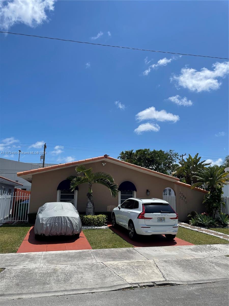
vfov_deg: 67.3
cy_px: 153
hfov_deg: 53.1
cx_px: 114
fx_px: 229
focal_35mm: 26
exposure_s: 1/5291
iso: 32
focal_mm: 4.2
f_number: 1.6
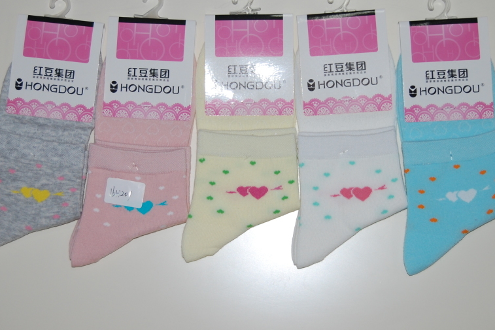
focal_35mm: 77
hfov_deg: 26.3
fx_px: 1059
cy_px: 146
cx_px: 231
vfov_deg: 17.7
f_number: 4.8
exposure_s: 1/60
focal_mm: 38
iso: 400
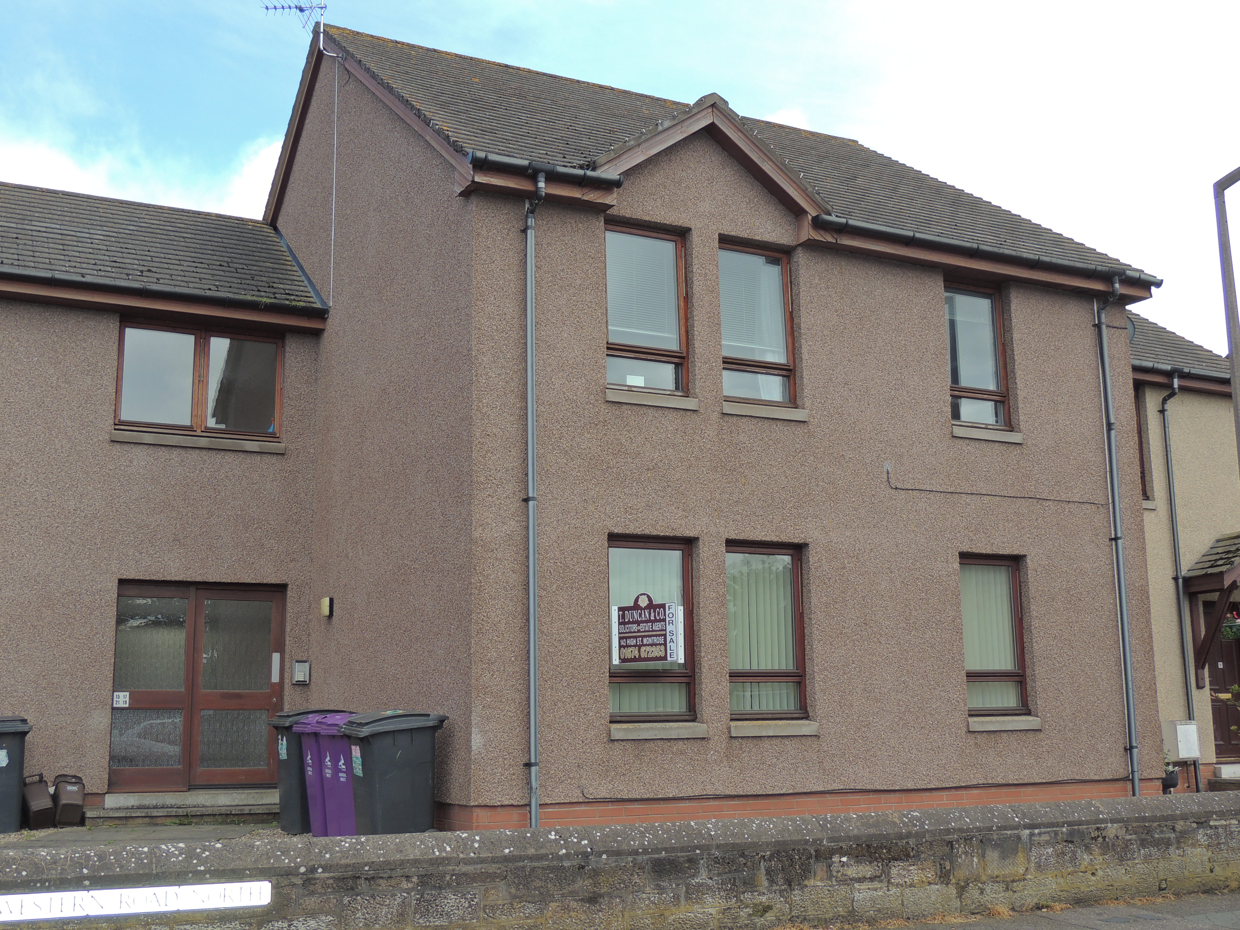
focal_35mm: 40
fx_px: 1433
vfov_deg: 36.0
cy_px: 465
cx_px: 620
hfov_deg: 46.8
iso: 100
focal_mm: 7.1
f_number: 3.3
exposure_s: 1/400
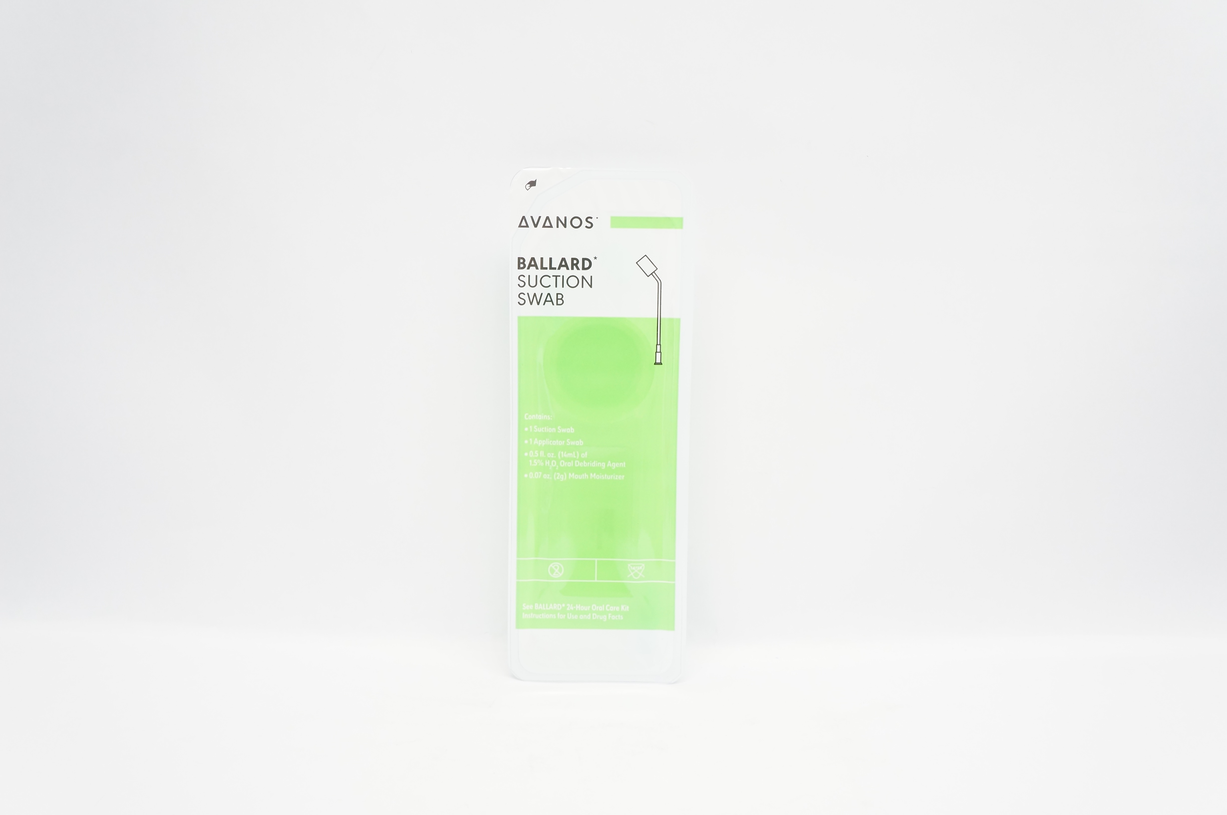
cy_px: 408
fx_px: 1021
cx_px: 614
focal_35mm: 30
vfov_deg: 43.5
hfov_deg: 62.0
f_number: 6.3
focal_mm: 20
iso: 800
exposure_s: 1/60
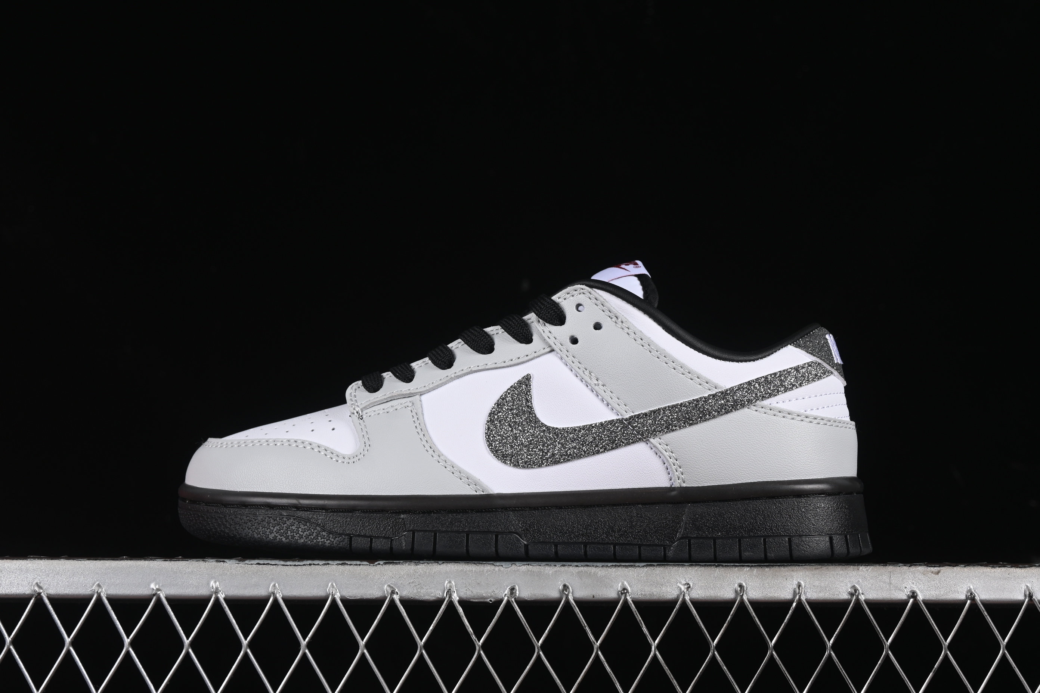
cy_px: 346
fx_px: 2166
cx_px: 520
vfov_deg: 18.2
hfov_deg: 27.0
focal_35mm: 75
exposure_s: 1/80
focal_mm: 50
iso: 160
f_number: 8
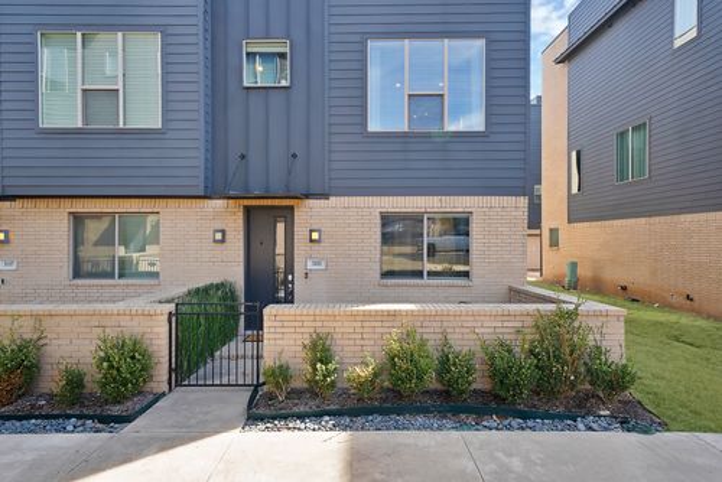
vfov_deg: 67.5
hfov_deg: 90.0
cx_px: 361
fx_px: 361
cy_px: 241
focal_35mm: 18
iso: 640
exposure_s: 1/60
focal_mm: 18
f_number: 9
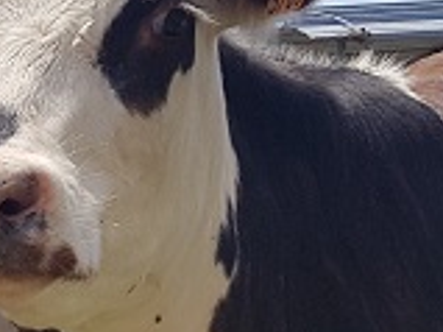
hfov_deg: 12.6
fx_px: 1675
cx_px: -529
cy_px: 488
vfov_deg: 10.9
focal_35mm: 131
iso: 40
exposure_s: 1/1984
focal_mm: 4.2
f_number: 1.7
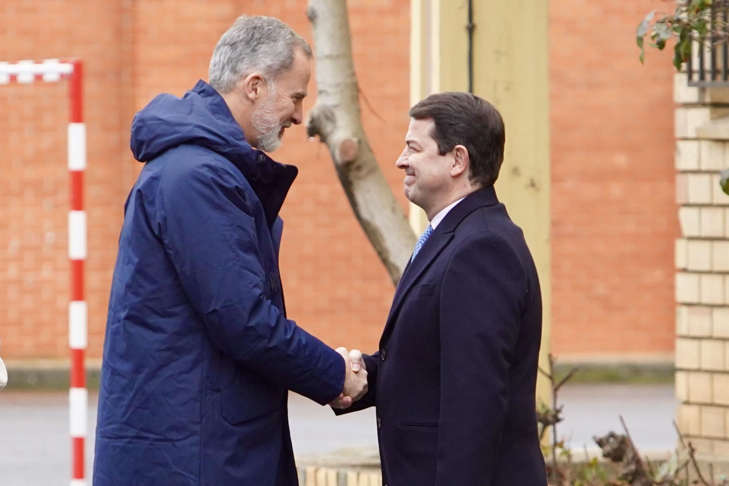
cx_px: 364
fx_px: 6074
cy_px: 243
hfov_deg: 6.9
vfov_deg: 4.6
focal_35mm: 300
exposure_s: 1/320
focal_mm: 200
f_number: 5
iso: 1250
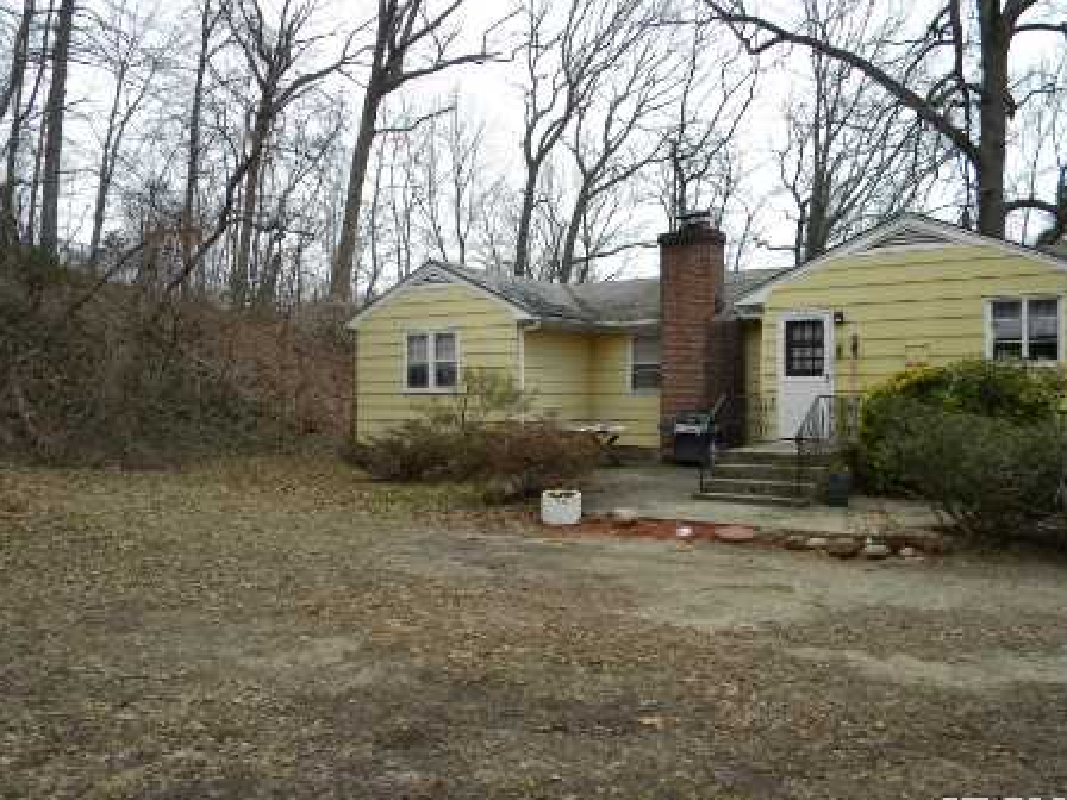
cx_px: 524
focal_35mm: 30
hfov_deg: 60.0
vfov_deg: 46.8
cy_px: 407
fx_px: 925
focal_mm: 5
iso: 230
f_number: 3.5
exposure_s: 1/500
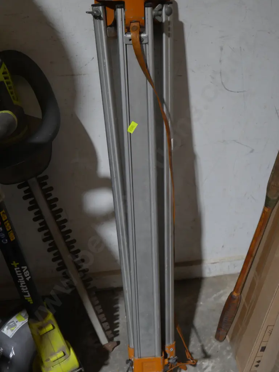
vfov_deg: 38.2
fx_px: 537
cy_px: 186
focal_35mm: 50
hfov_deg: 29.1
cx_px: 140
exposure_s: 1/60
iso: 1000
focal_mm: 25
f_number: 5.3
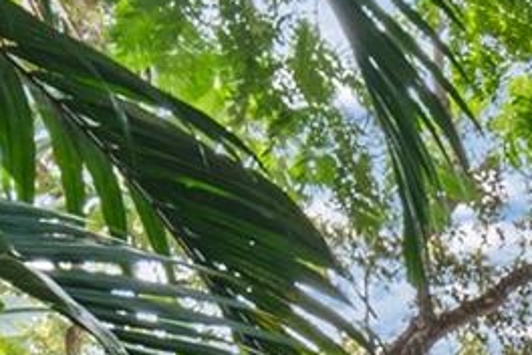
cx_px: 1320
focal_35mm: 85
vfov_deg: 13.6
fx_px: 1256
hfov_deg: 14.3
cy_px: 726
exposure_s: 1/10
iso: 200
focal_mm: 14
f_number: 11
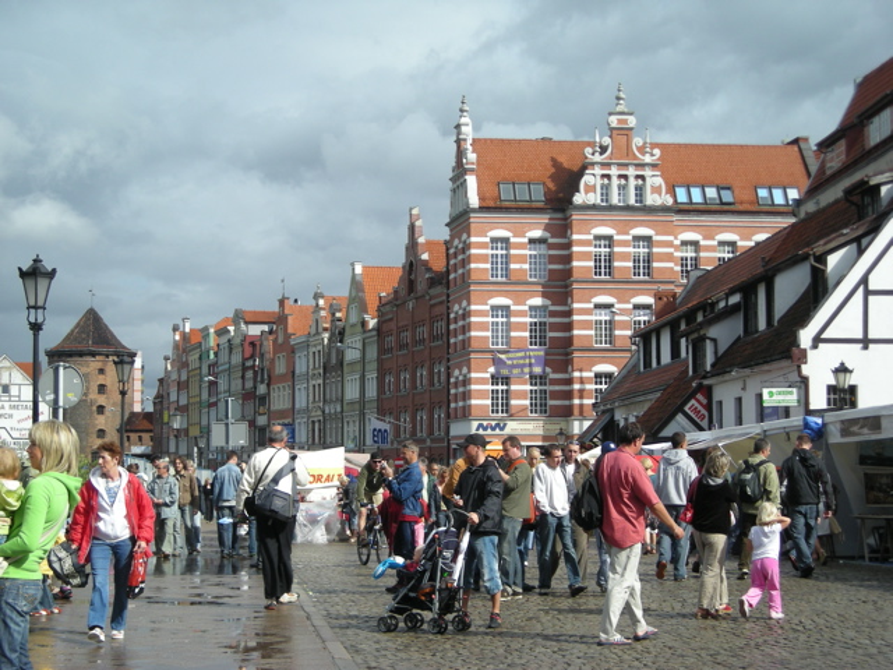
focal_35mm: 68
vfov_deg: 21.6
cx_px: 446
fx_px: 1754
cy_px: 335
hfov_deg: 28.6
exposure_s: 1/190
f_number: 7.3
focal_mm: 11
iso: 50
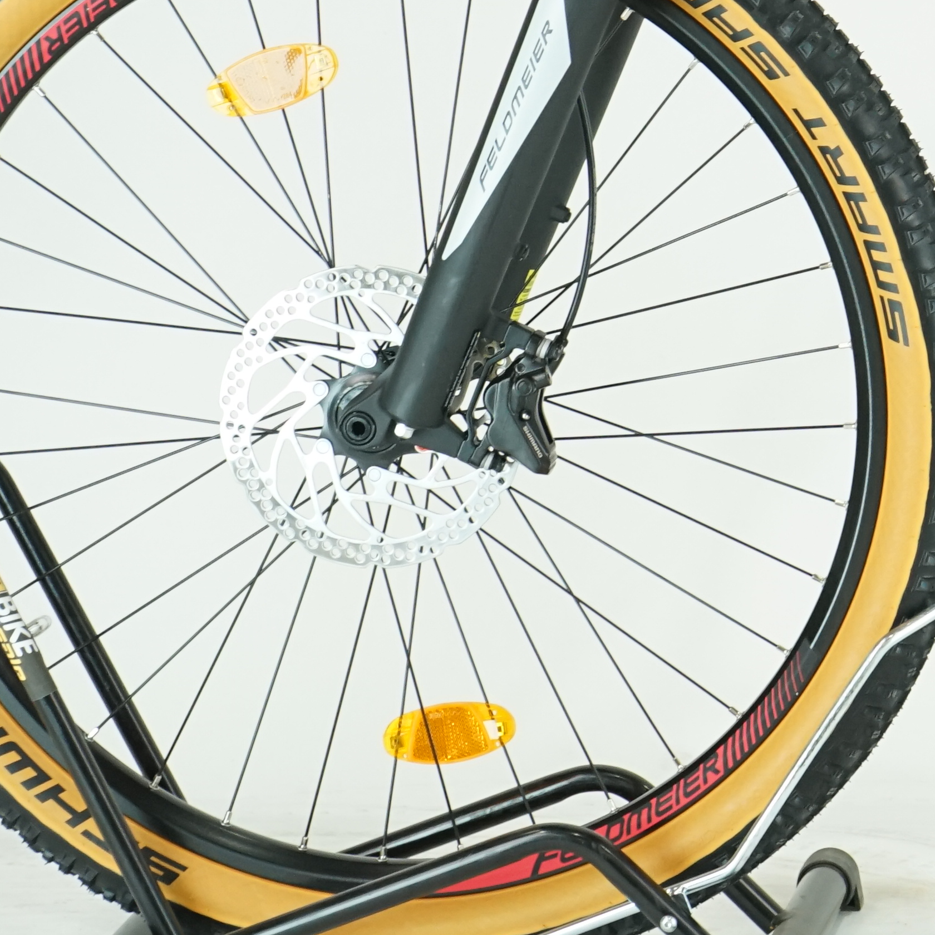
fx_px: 5287
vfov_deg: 10.0
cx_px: 1400
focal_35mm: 173
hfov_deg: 9.8
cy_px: -9
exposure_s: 1/200
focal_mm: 57
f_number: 5.6
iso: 1600
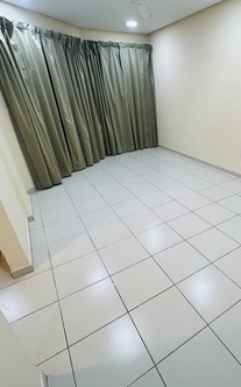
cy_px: 196
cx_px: 176
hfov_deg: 59.3
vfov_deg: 88.0
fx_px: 200
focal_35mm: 19
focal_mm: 1.57
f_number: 1.8
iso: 125
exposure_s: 1/100
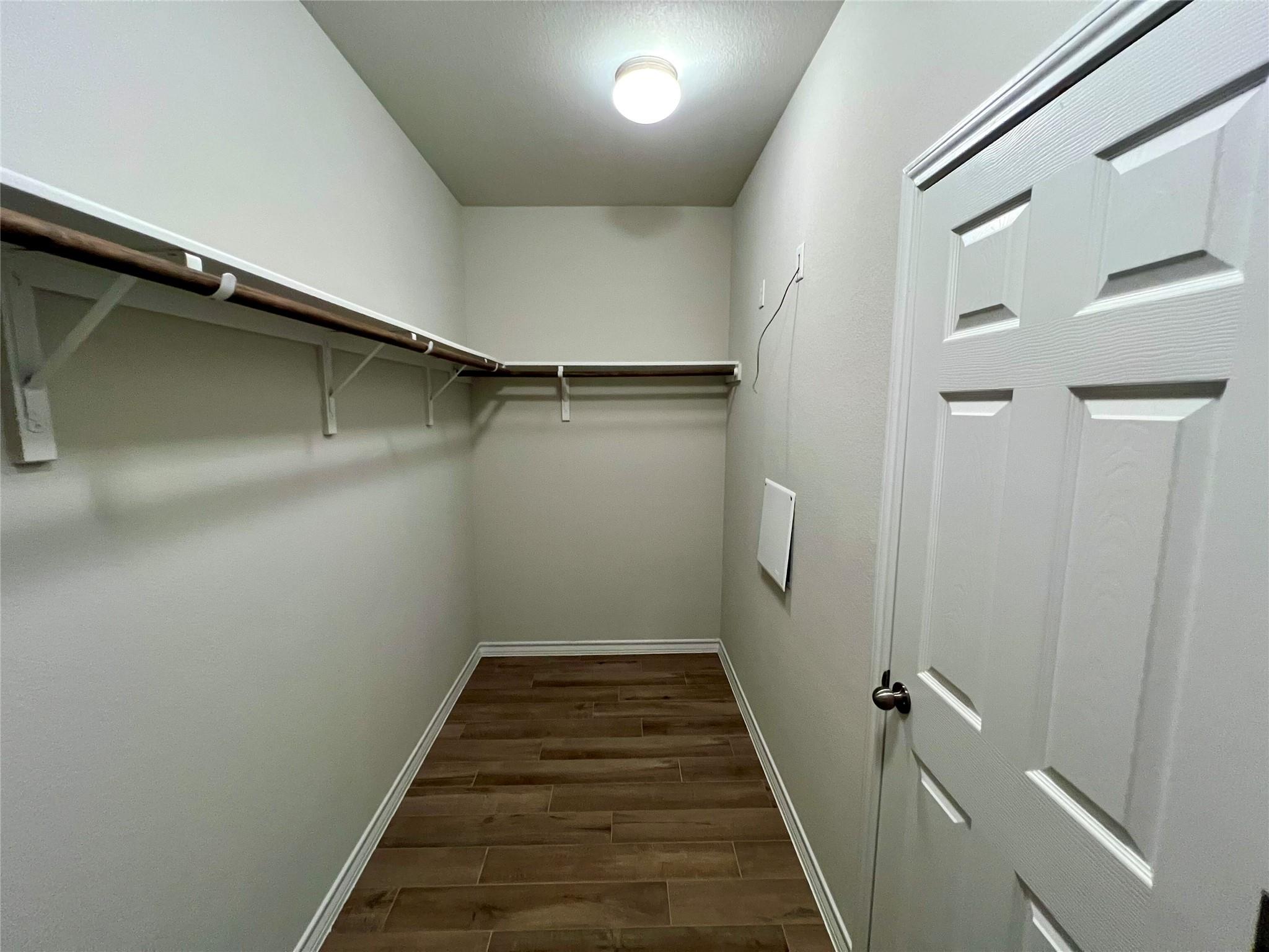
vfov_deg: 89.9
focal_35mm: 13
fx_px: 477
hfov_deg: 106.2
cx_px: 634
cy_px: 476
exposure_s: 1/60
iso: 500
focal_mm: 1.57
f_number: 1.8
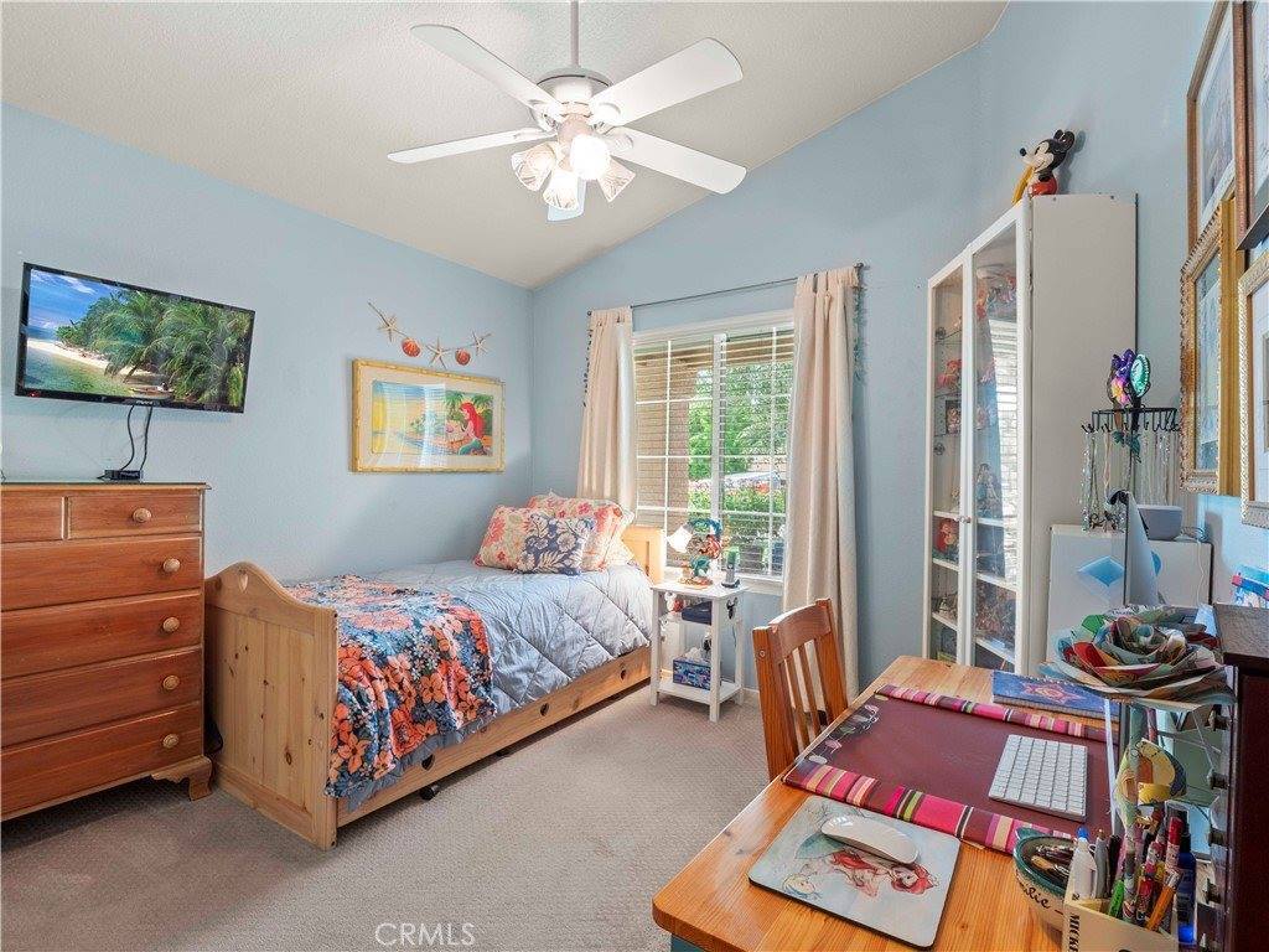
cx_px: 634
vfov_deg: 78.1
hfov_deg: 94.5
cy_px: 476
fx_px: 587
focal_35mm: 16
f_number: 8
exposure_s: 1.6
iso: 200
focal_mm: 8
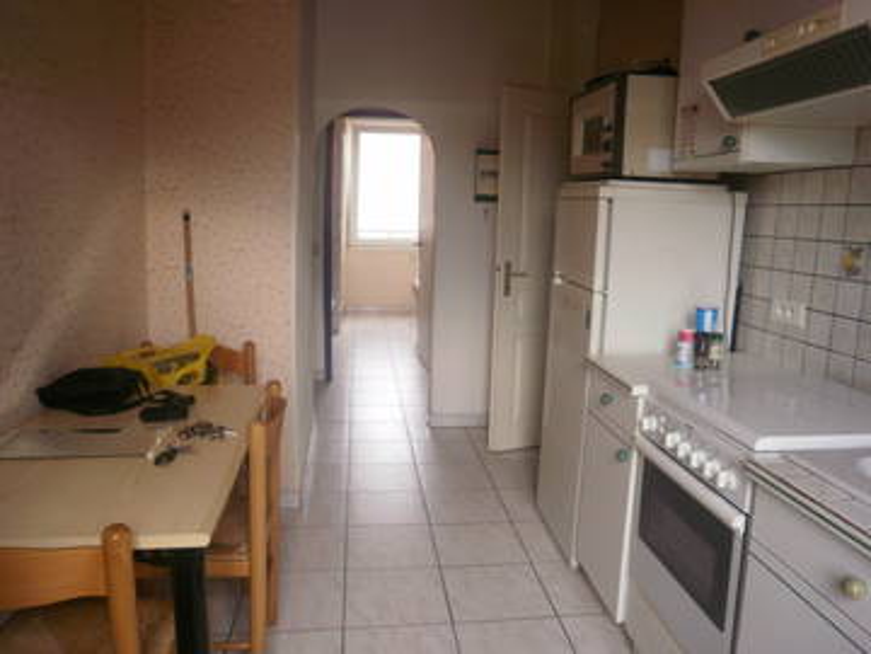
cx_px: 436
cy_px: 327
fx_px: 654
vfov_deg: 53.1
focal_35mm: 26
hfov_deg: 67.3
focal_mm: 4.65
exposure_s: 1/60
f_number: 2.6
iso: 100
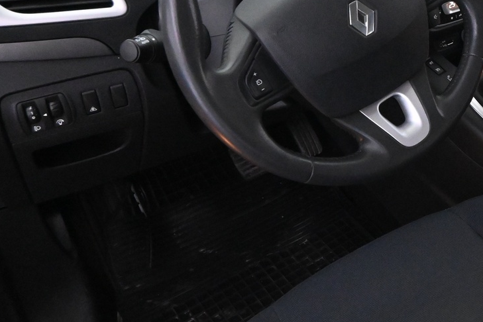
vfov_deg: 22.5
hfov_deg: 30.0
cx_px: 530
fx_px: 805
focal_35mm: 60
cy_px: 95
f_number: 6.3
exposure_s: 1/30
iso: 6400
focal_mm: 18
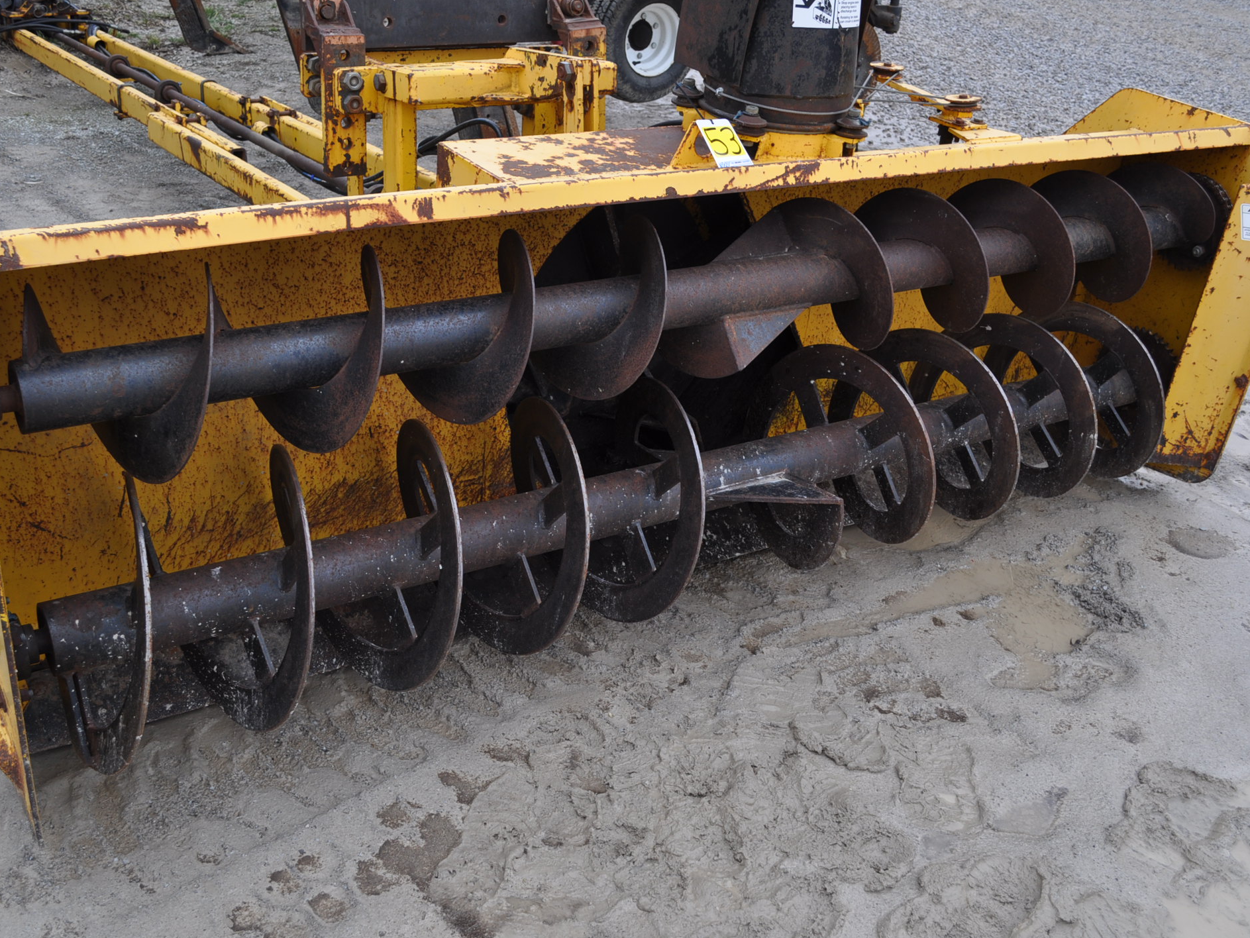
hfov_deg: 51.3
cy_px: 469
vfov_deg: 39.7
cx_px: 616
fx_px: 1300
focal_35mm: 36
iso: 200
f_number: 6.3
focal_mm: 22
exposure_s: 1/160
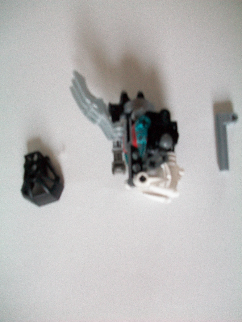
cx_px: 121
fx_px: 317
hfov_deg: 41.8
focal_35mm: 34
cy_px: 161
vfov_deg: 54.0
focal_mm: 5.7
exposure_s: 1/6
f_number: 2.8
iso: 160
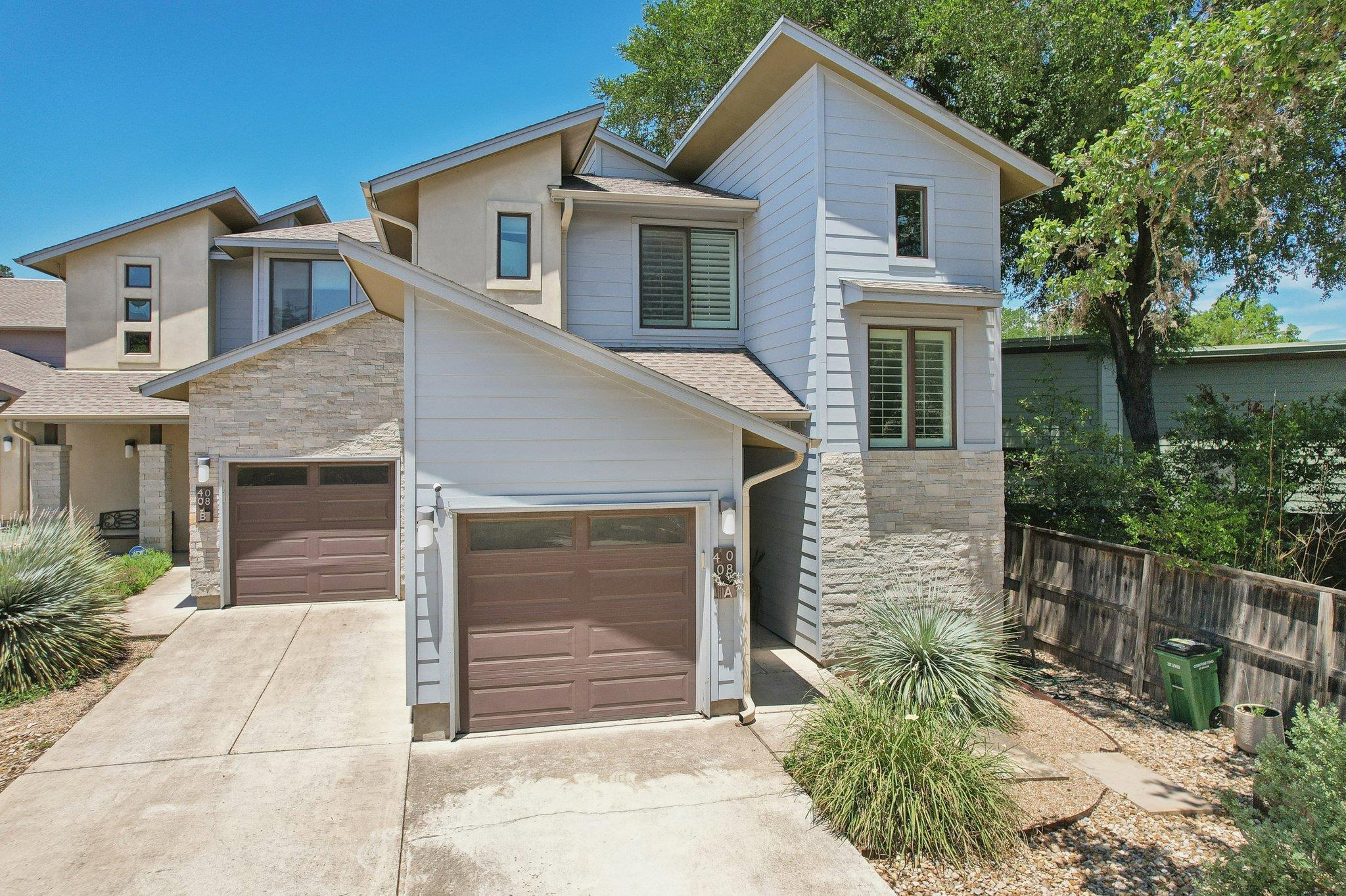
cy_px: 448
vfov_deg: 57.2
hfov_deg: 78.6
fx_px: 822
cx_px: 673
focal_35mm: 22
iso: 100
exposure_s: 1/1600
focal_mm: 8.4
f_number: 2.8
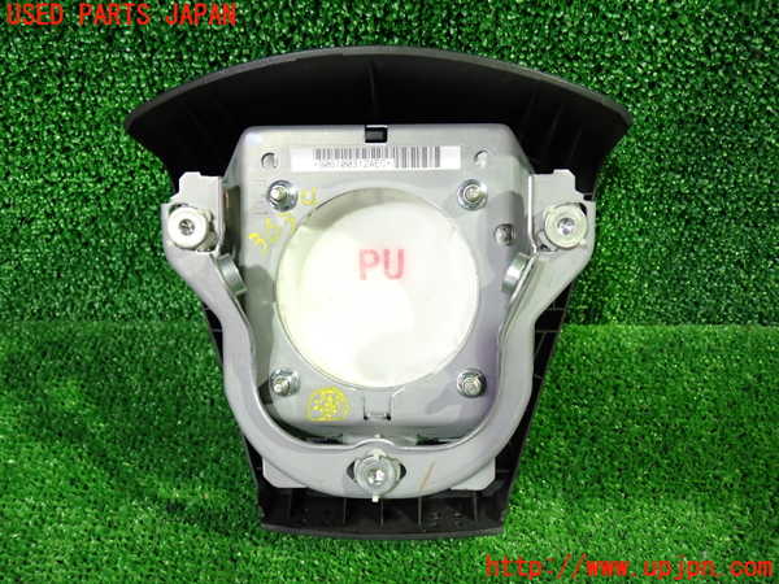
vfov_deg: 46.8
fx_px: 675
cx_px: 390
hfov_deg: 60.0
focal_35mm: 30
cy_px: 292
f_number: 2.3
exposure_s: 1/30
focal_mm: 5.4
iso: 640
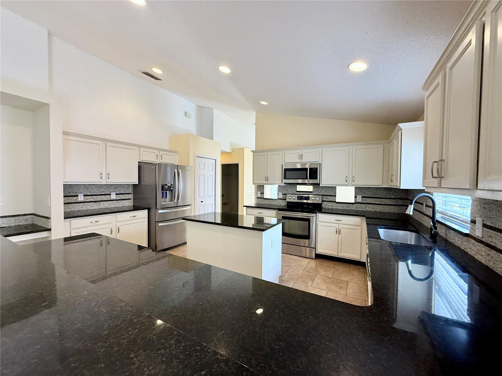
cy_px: 188
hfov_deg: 102.1
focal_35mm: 14
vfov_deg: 85.7
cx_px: 251
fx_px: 203
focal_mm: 2.22
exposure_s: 1/120
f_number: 2.2
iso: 320
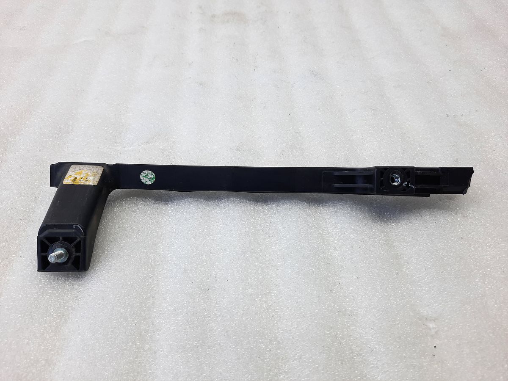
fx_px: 367
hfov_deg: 69.4
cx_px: 254
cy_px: 190
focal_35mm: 25
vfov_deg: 54.9
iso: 50
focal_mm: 4.6
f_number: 2
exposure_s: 1/50
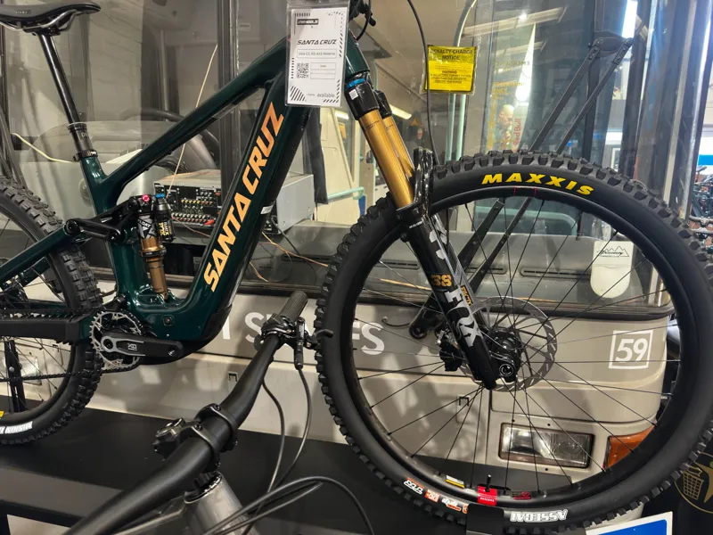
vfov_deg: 56.8
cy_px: 268
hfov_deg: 71.6
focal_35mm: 24
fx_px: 494
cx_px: 356
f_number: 1.78
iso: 320
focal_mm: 6.86
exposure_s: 1/33
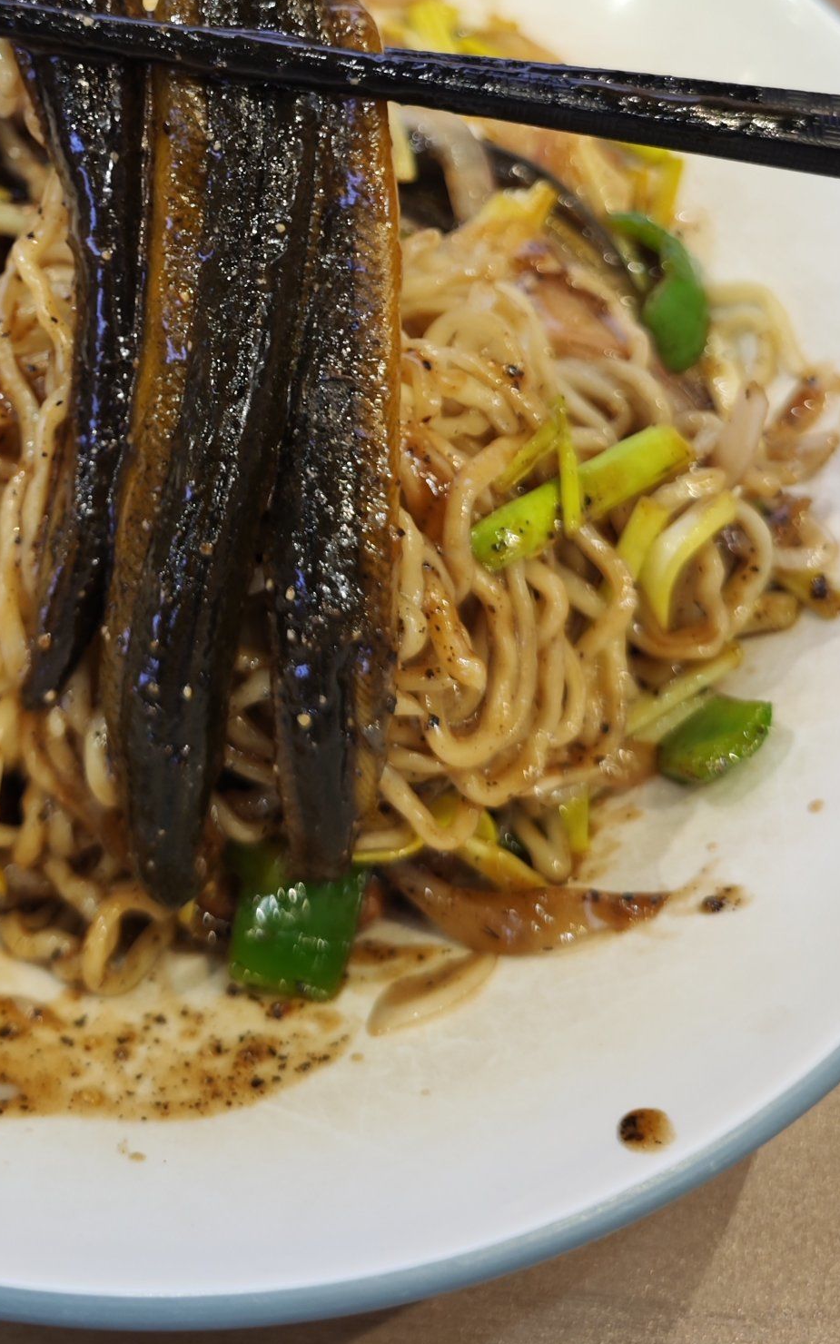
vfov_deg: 42.0
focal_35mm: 45
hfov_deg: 28.0
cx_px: 176
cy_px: 234
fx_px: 1648
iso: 395
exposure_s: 1/60.2
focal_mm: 8.7
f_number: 1.9
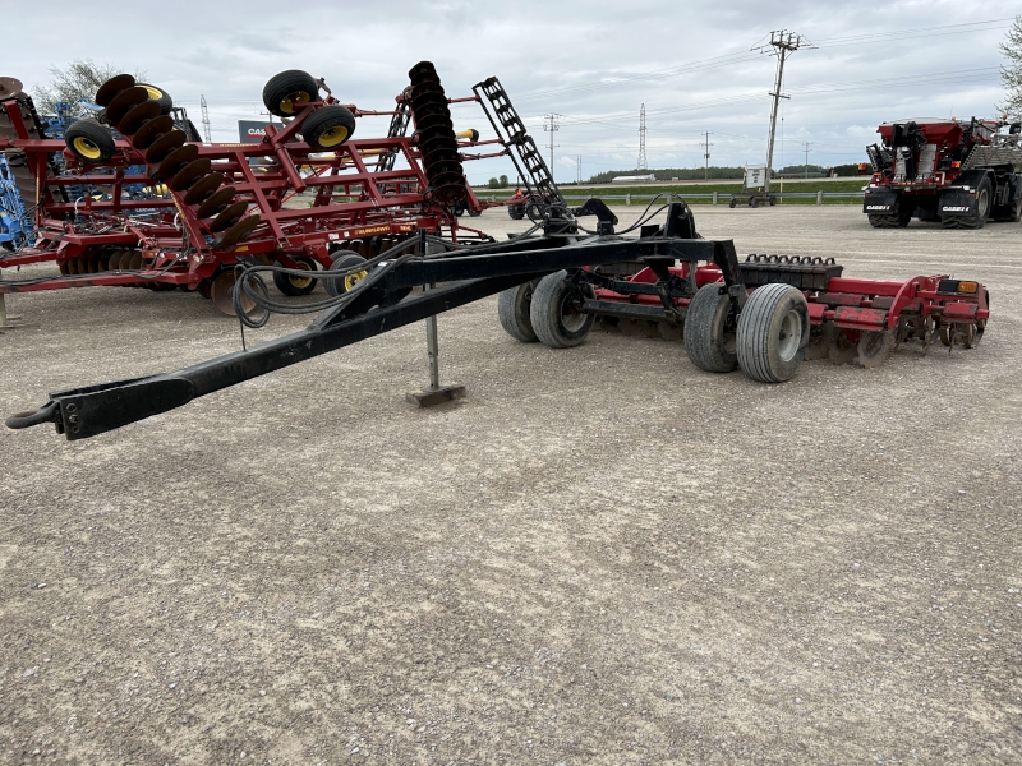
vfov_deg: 53.1
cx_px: 511
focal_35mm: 26
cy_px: 383
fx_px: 768
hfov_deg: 67.3
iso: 50
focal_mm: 5.7
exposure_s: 1/2404
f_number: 1.5
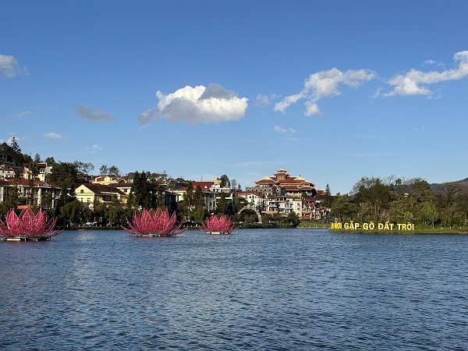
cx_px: 234
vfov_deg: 30.3
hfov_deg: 39.7
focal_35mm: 48
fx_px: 649
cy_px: 176
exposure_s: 1/4184
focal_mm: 6.86
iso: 64
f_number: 1.78
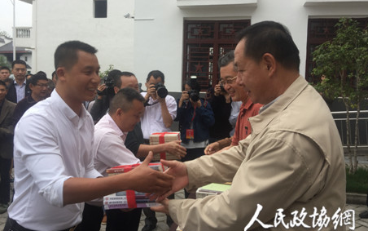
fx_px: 341
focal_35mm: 34
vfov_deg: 37.2
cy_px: 99
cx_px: 171
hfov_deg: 56.6
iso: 32
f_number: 2.2
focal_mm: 4.15
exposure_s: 1/124
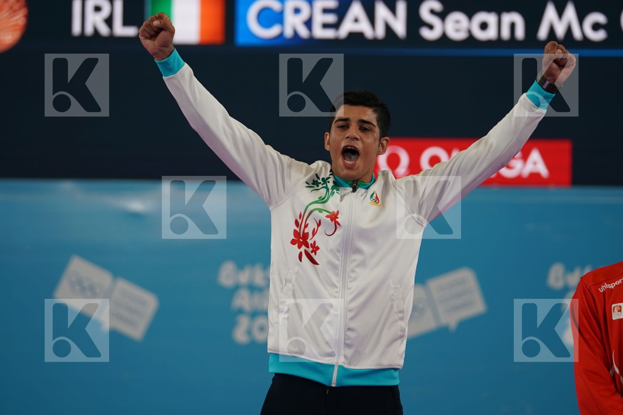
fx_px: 3945
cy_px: 208
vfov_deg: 6.0
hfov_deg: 9.0
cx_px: 312
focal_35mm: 228
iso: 200
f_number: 2.8
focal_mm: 152
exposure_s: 1/250
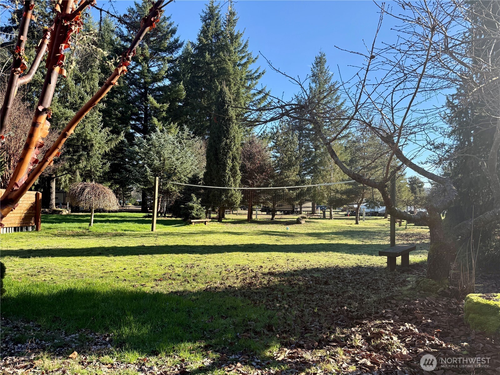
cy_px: 188
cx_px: 250
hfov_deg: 71.6
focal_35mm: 24
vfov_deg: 56.8
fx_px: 347
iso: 100
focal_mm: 6.76
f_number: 1.78
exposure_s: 1/1653
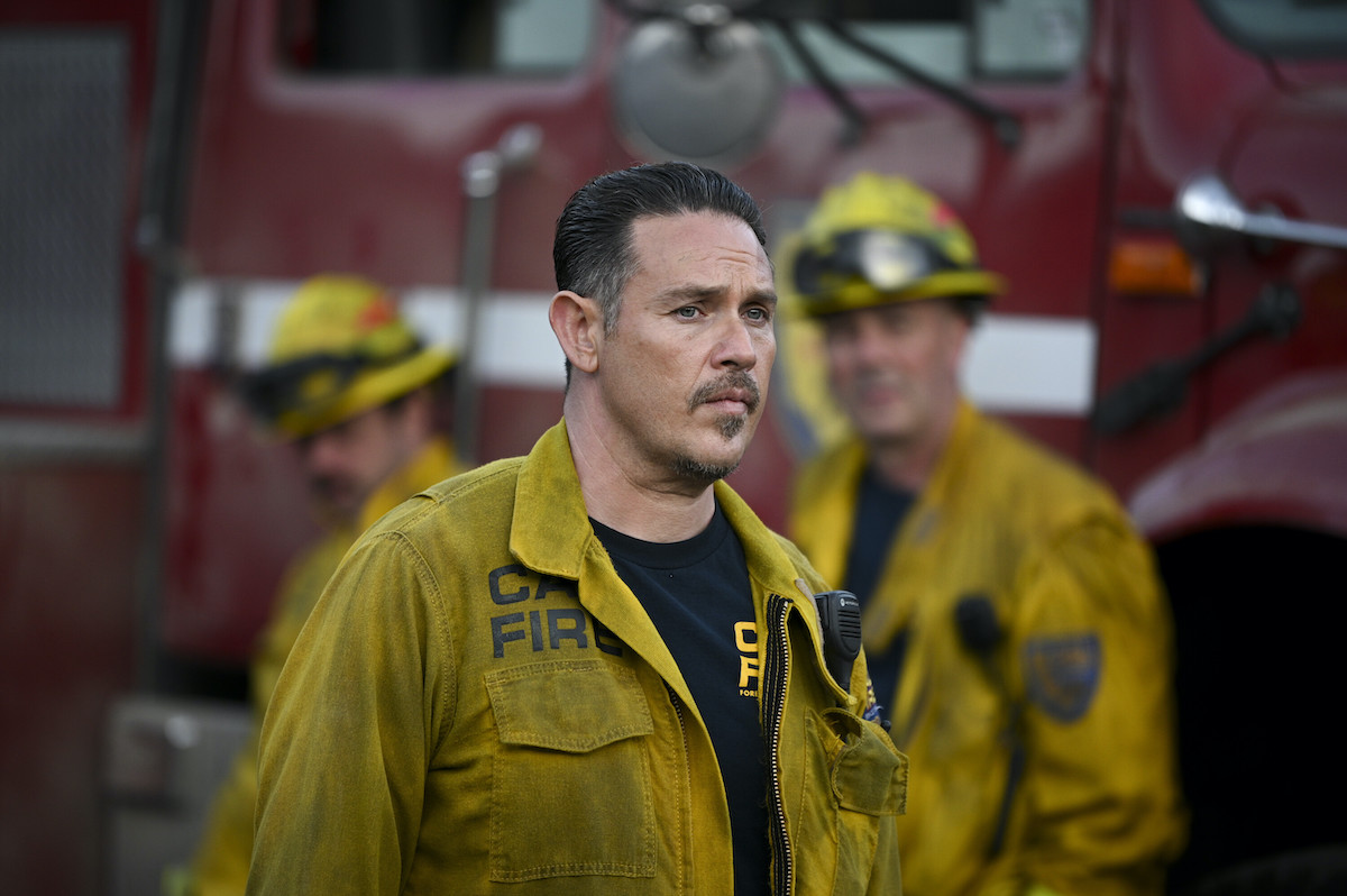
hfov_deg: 10.3
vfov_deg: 6.9
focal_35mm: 200
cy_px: 448
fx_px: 7477
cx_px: 674
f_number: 2.8
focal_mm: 200
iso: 800
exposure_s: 1/1600
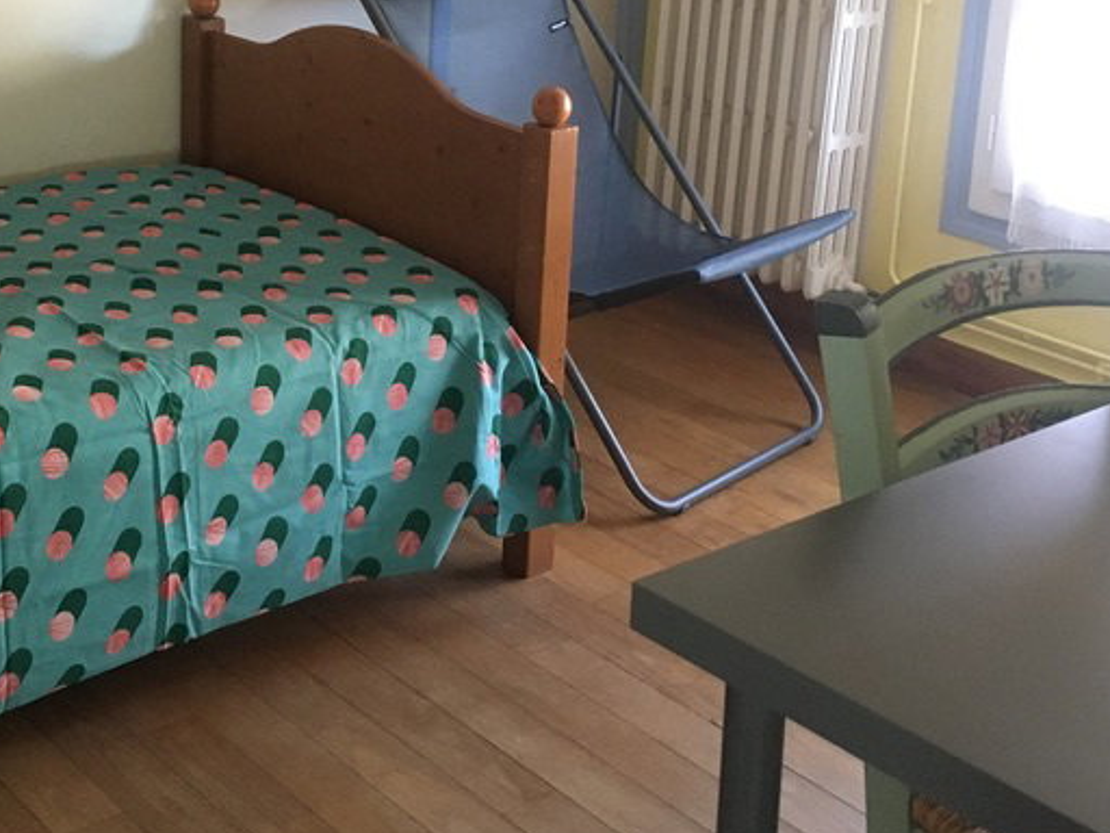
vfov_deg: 24.6
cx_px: 347
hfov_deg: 32.9
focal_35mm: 58
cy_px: 98
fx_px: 1860
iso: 200
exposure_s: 1/25
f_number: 2.2
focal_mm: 4.15
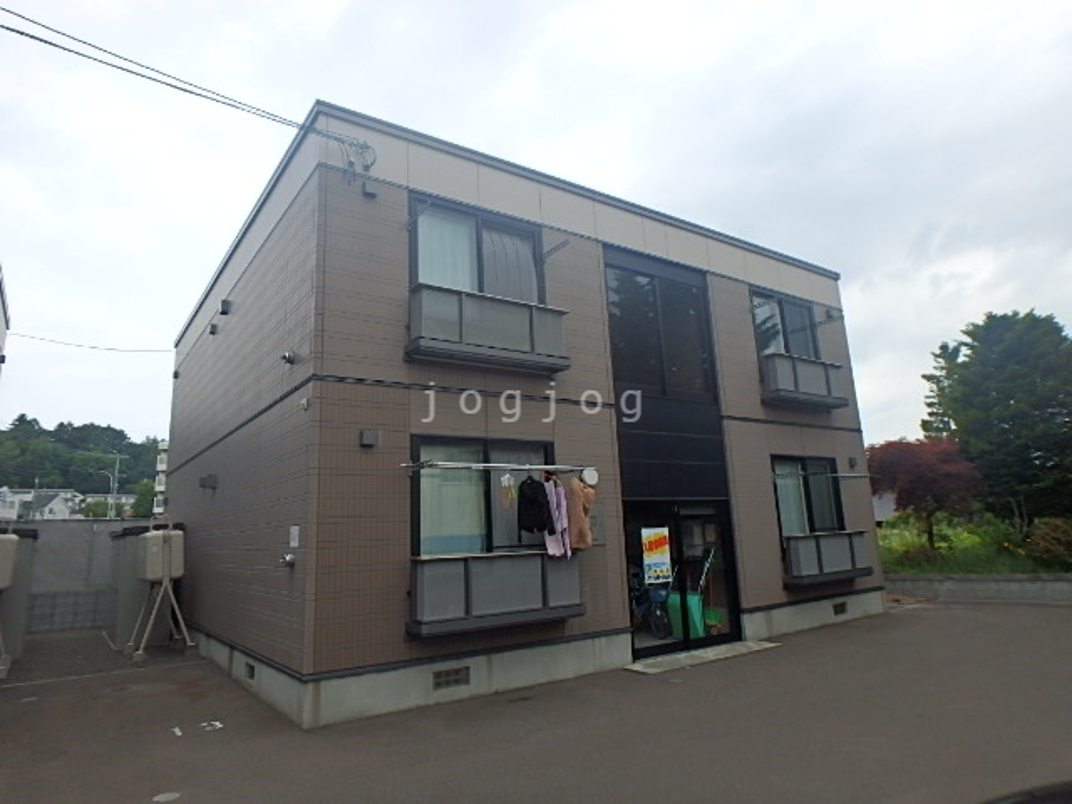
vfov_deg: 63.4
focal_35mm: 21
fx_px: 650
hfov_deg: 79.0
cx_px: 536
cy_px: 402
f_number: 3.5
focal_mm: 3.7
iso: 125
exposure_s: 1/800
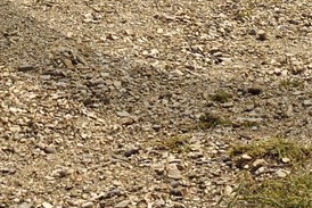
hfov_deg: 14.5
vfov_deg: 8.7
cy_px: -337
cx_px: 257
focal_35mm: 140
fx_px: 1214
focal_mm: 24
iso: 200
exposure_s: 1/1000
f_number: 9
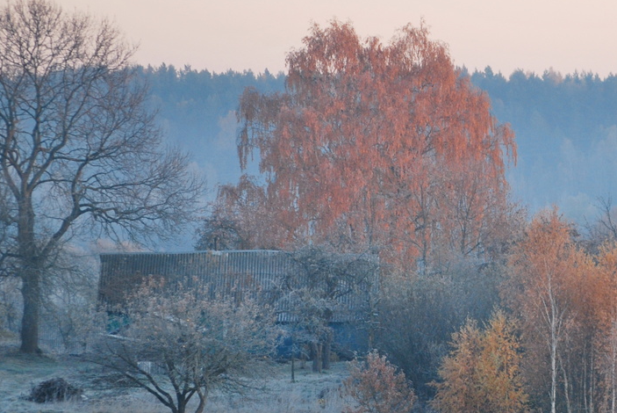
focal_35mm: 257
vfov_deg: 5.4
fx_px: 4408
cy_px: 174
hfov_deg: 8.0
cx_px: 534
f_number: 4.5
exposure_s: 1/125
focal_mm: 86
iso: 320
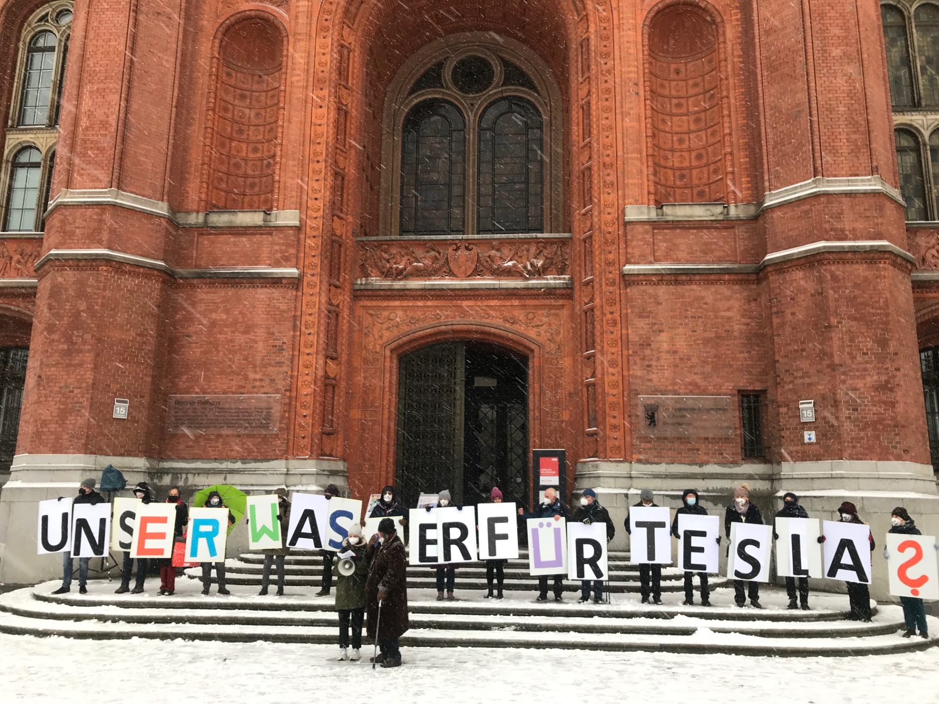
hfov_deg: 63.4
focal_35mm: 28
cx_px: 470
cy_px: 352
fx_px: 760
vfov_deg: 49.7
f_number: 1.8
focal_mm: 3.99
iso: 20
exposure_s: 1/123
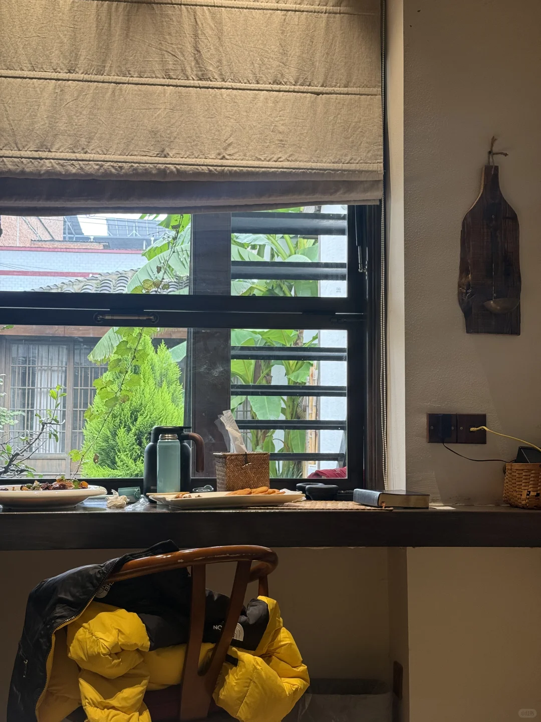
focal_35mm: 48
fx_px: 1000
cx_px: 270
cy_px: 361
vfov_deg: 39.7
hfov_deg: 30.3
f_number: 1.78
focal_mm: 6.76
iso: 100
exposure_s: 1/103
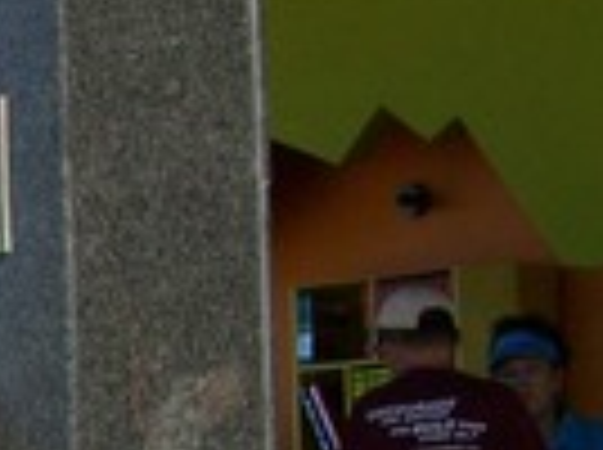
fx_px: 2991
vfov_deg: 8.5
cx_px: -720
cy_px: 544
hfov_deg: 10.3
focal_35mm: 172
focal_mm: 6
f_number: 4.8
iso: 64
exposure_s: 1/250
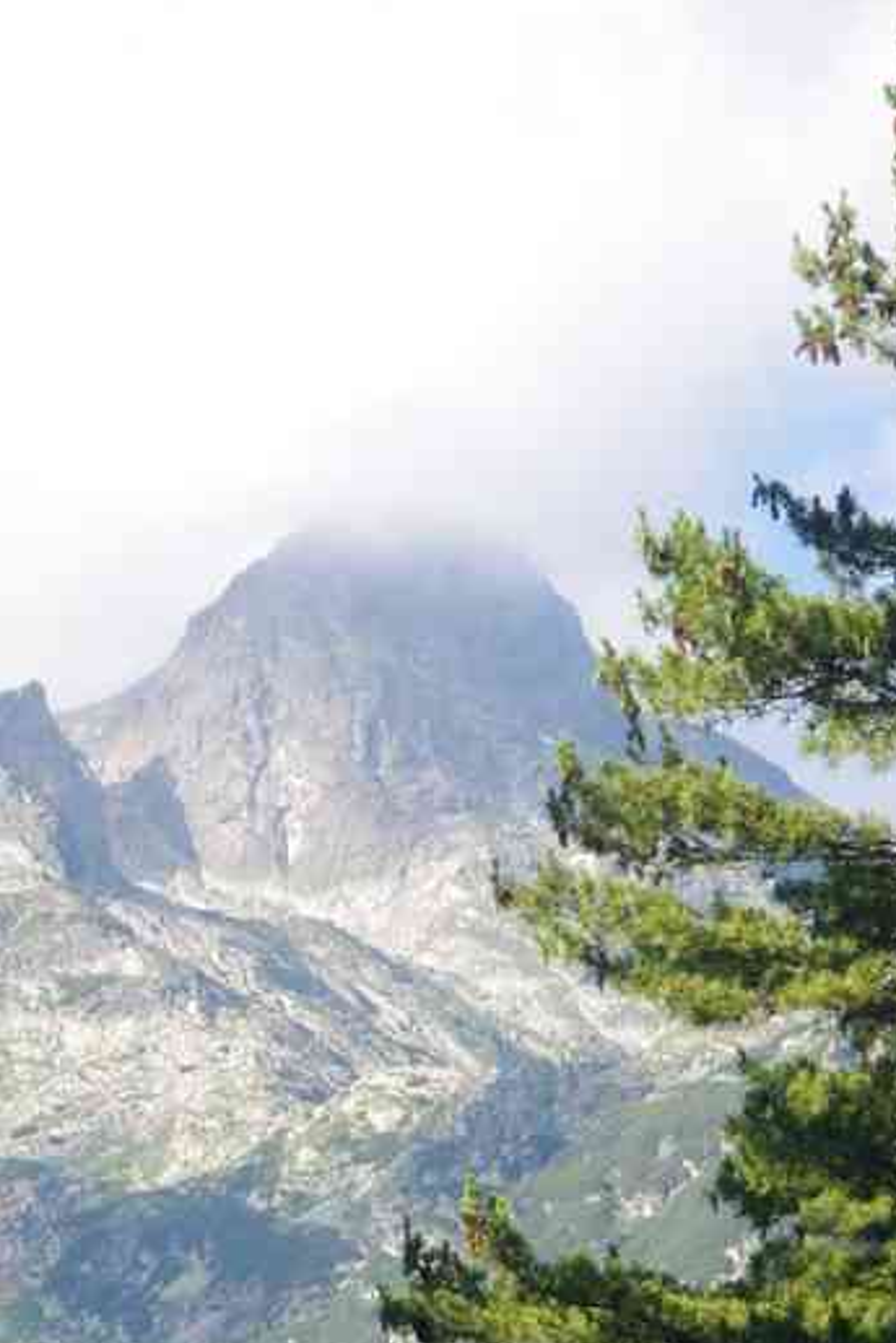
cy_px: 1248
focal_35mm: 139
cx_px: 73
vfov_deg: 14.6
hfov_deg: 9.8
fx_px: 5185
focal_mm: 47.5
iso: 400
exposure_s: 1/80
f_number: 7.1
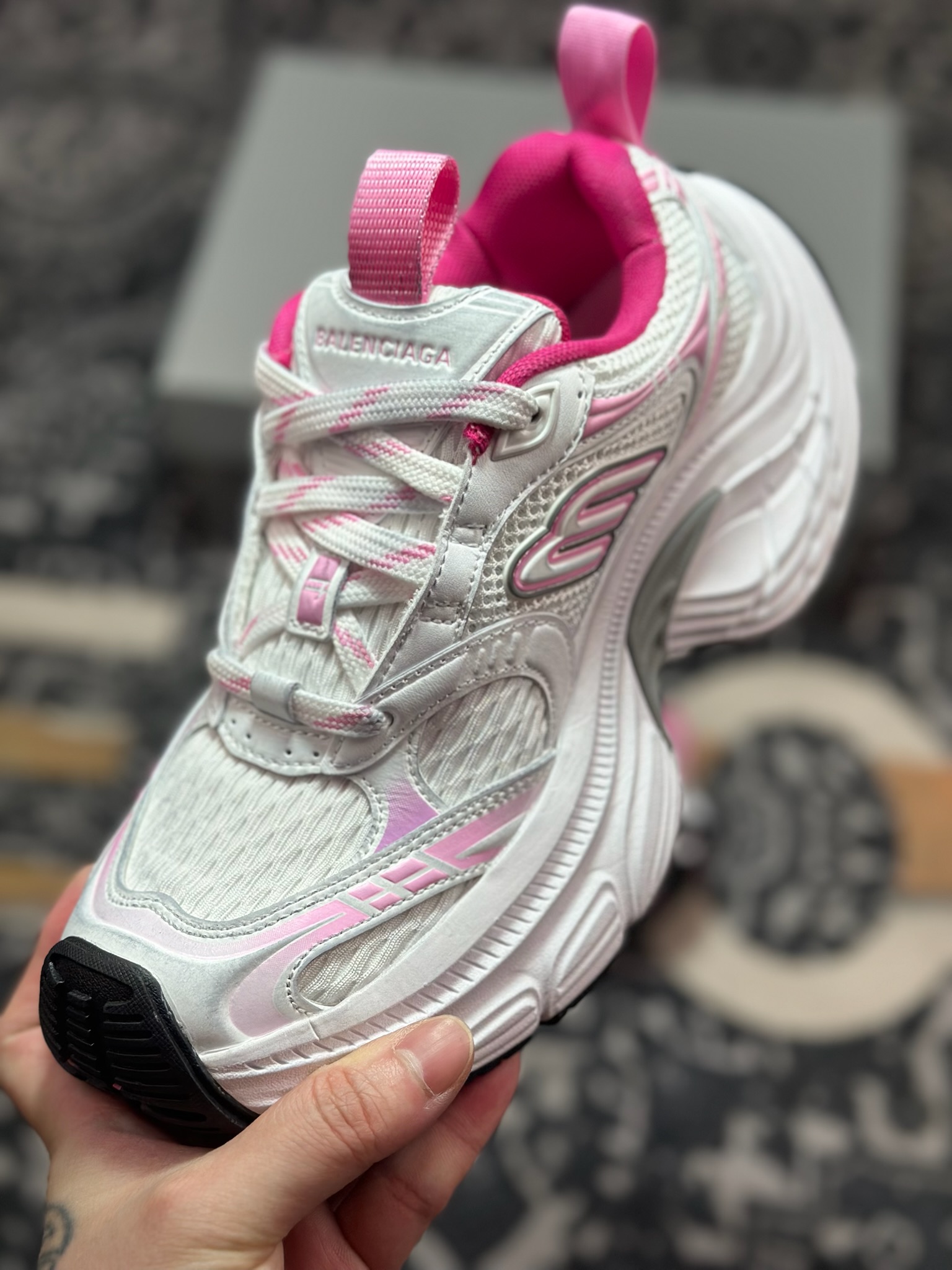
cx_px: 476
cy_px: 635
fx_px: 1760
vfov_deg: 39.7
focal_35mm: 48
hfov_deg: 30.3
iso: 80
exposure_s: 1/953
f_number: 1.78
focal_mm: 6.86
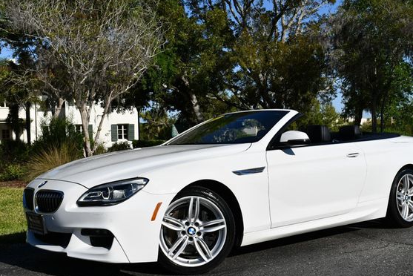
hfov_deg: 42.7
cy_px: 141
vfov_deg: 29.3
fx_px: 528
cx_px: 225
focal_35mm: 46
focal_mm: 20
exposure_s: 1/400
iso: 100
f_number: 10
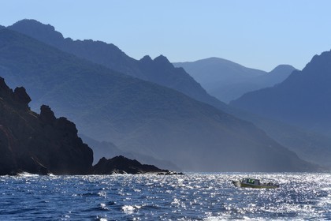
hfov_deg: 10.3
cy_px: 110
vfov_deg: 6.9
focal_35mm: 200
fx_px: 1839
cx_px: 166
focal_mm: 200
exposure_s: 1/640
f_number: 18
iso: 400
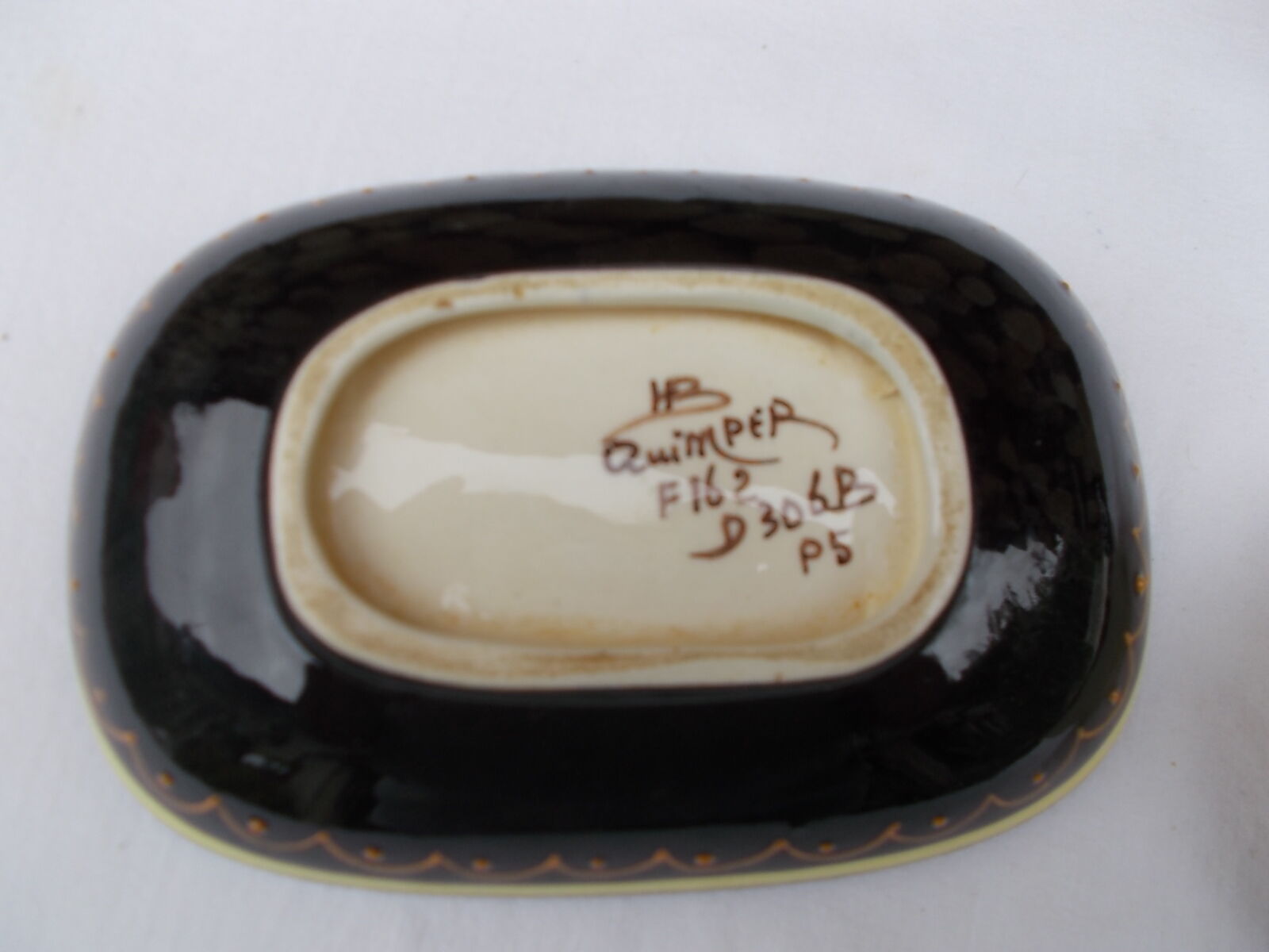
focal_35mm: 26
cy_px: 476
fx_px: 953
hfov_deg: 67.3
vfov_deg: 53.1
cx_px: 634
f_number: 3.2
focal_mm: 4.6
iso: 80
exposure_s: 1/100
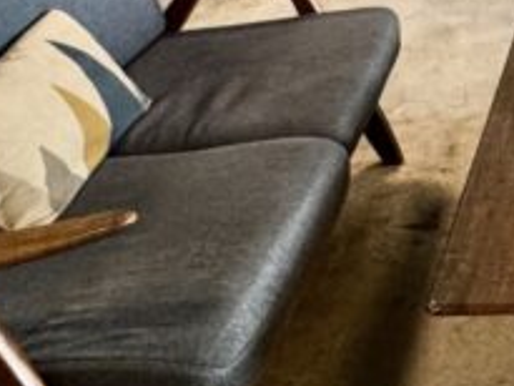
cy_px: -178
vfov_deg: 18.8
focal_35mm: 70
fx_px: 1040
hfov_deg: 24.0
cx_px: 690
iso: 640
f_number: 2.2
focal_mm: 2.22
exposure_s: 1/50
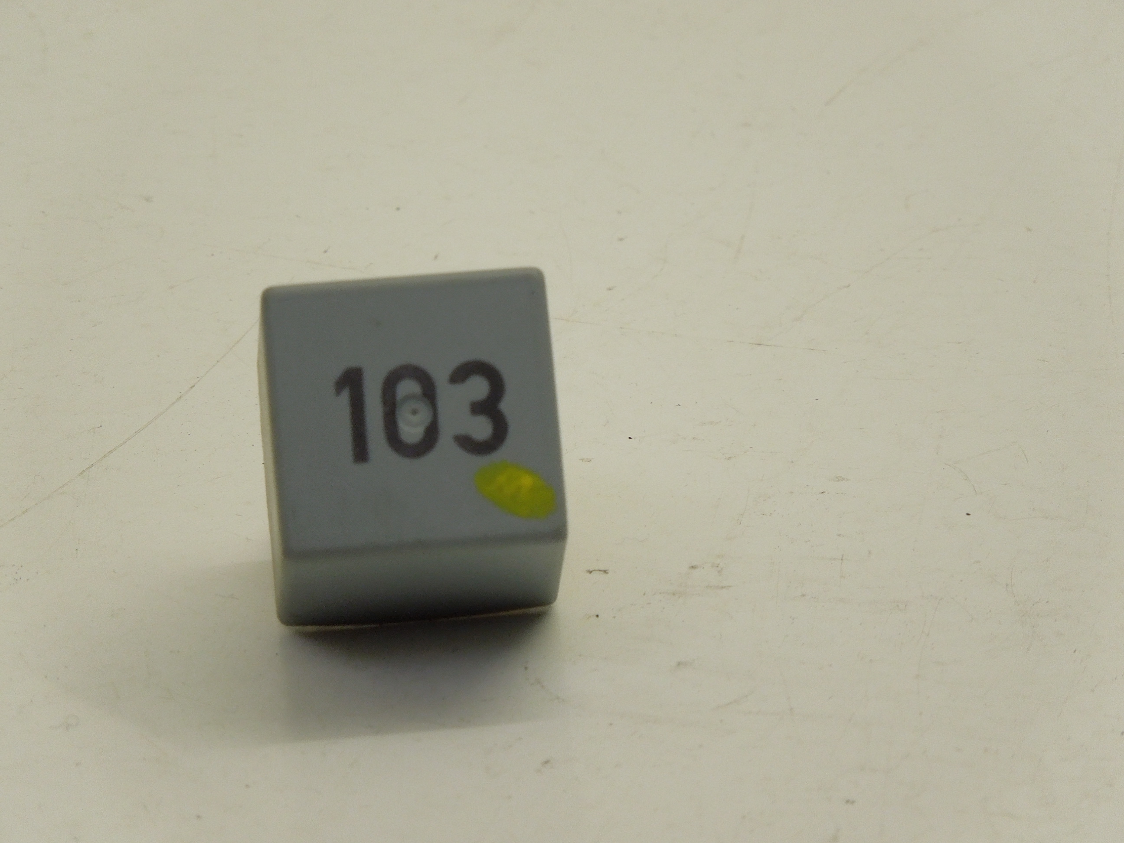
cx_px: 562
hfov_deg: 10.4
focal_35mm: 191
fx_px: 6202
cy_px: 422
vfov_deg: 7.8
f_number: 5
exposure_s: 1/40
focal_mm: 34.4
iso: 400
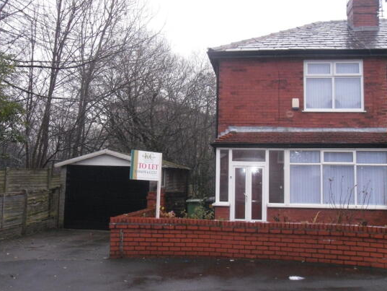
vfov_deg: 37.7
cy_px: 138
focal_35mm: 38
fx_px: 425
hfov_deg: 49.0
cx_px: 200
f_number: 3.5
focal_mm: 6.3
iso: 400
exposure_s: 1/45
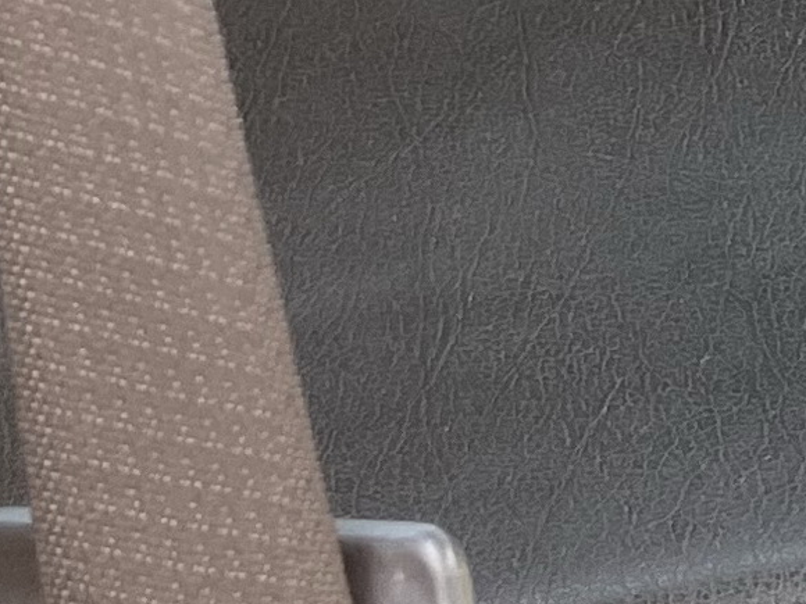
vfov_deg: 8.6
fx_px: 4005
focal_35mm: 172
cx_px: 2226
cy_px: 179
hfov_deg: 9.5
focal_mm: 5.1
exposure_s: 1/121
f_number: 1.6
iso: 100
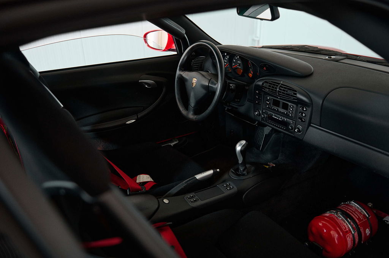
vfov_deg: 44.9
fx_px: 313
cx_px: 194
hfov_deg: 63.7
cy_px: 129
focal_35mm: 29
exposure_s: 1/100
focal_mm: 29
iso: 1000
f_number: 3.2
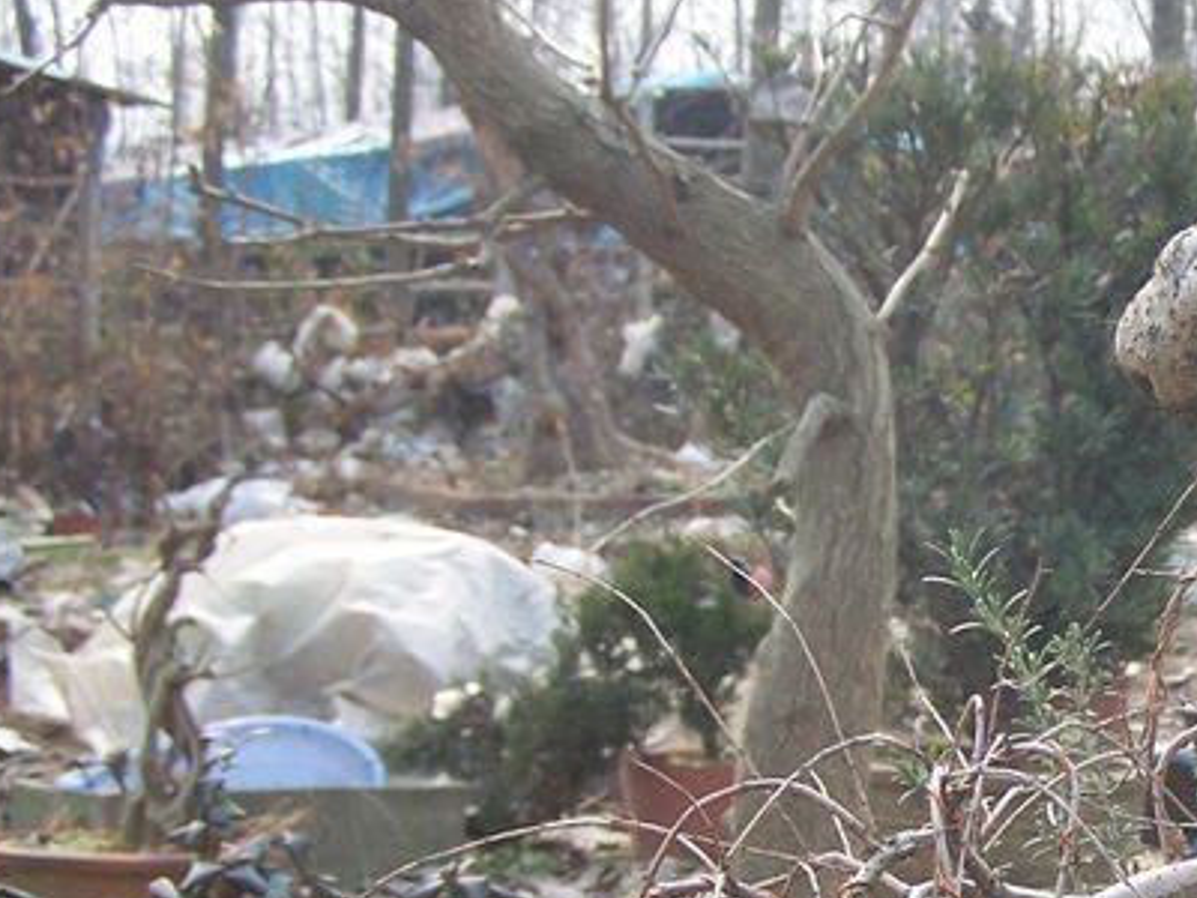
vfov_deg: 15.4
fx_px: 3285
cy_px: 819
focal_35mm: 95
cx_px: 1167
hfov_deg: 20.1
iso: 80
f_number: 2.8
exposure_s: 1/320
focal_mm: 6.3
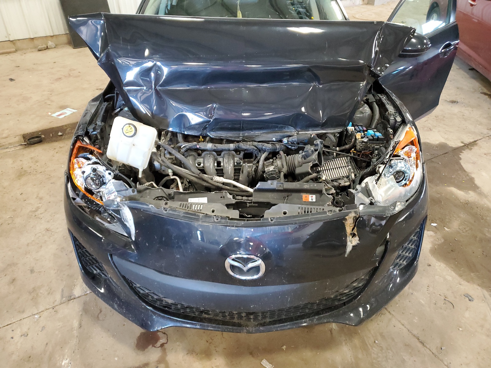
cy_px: 184
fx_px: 369
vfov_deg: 53.1
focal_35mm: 26
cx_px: 246
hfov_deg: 67.3
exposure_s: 1/30
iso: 334
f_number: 1.5
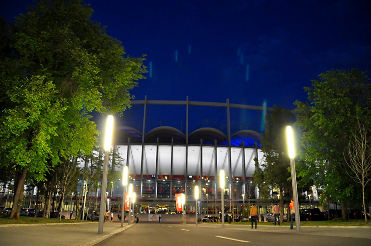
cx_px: 186
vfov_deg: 47.8
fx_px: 278
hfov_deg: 67.5
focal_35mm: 27
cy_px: 123
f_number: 5.6
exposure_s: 1/20
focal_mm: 18
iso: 1600
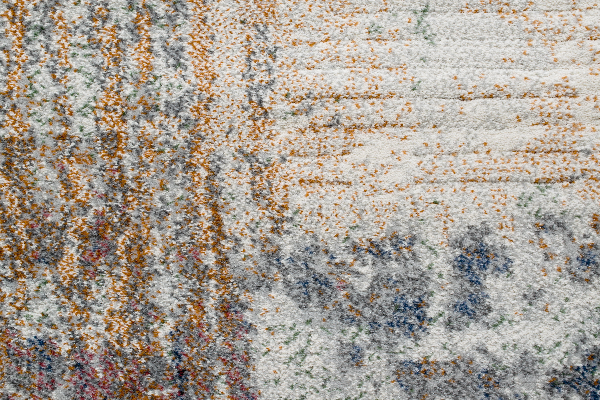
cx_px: 300
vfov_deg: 22.6
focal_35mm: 60
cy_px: 200
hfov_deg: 33.4
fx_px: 1000
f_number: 11
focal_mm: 40
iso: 100
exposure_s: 1/10
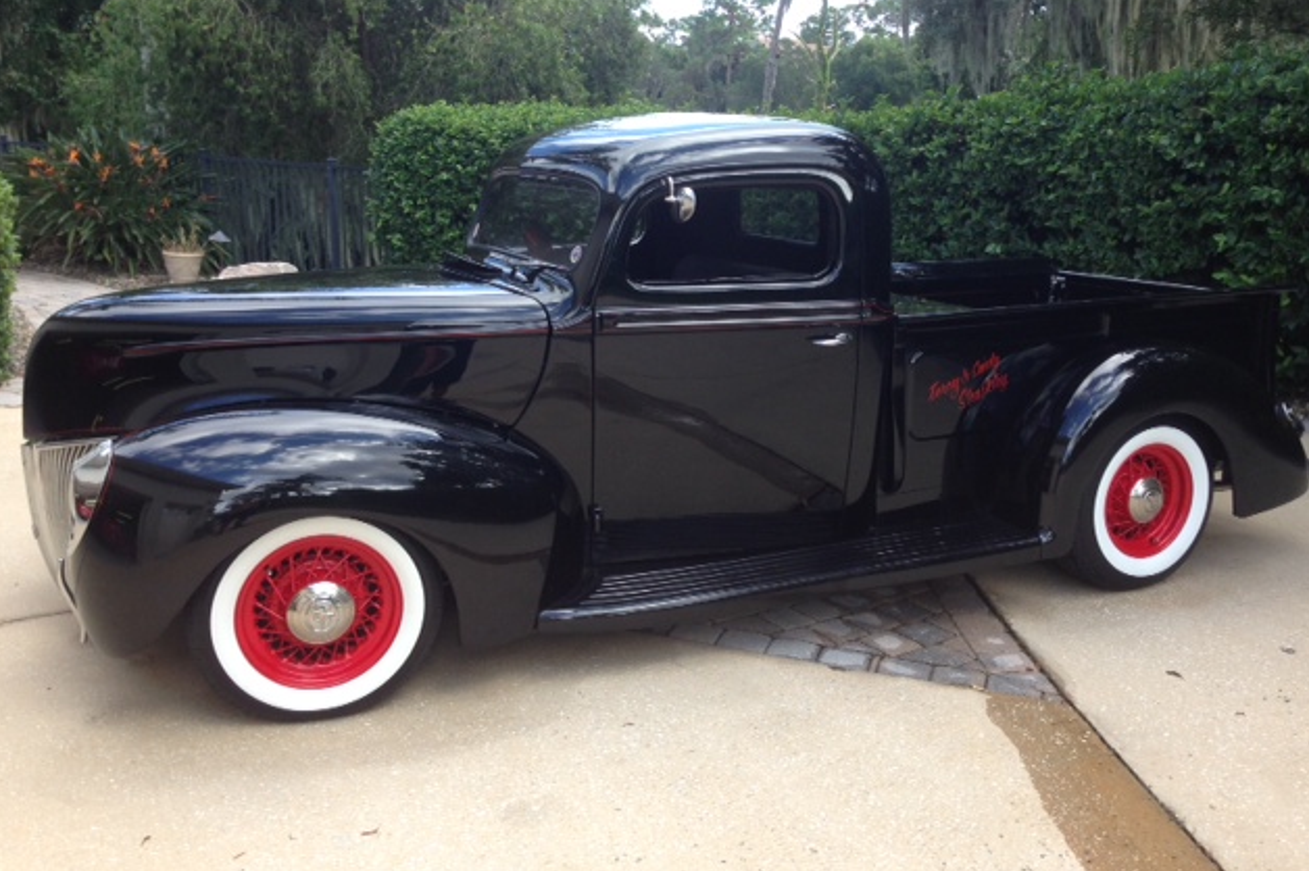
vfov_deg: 37.8
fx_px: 1272
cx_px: 659
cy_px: 392
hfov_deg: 54.5
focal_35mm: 35
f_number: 2.4
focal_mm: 4.12
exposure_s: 1/196
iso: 50
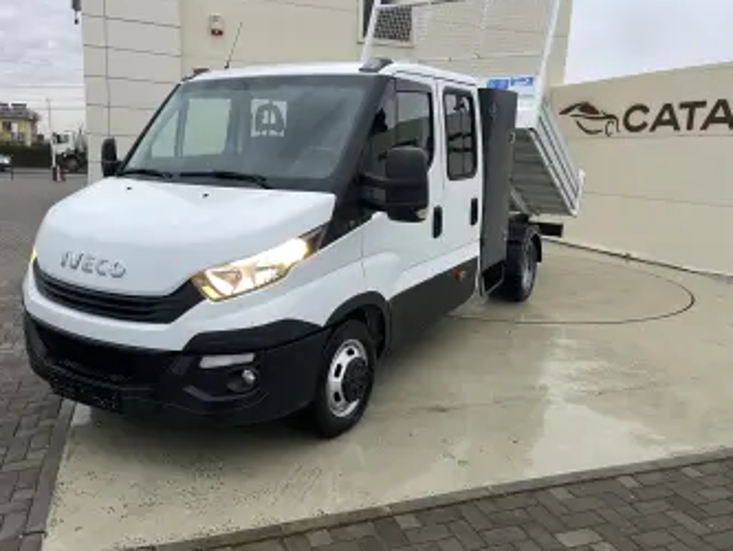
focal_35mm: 27
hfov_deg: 65.3
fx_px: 572
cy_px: 276
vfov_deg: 51.4
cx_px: 348
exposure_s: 1/60
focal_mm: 5.1
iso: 125
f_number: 1.6
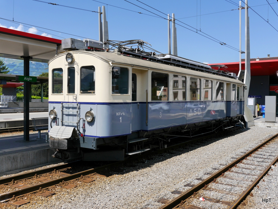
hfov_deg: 51.4
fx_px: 289
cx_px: 139
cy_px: 104
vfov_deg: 39.7
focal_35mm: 36
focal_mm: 18
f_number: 8
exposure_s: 1/400
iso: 160
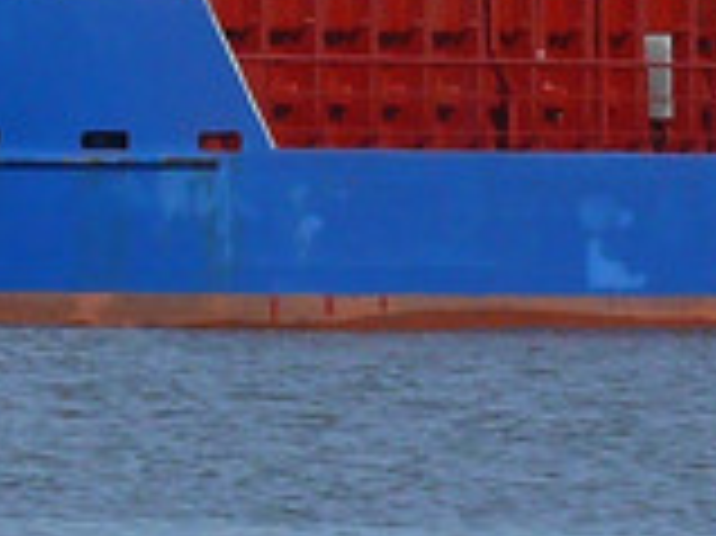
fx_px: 33545
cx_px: 880
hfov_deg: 1.2
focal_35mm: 1623
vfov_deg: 0.9
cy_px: -320
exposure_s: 1/500
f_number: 7.1
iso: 100
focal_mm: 51.3
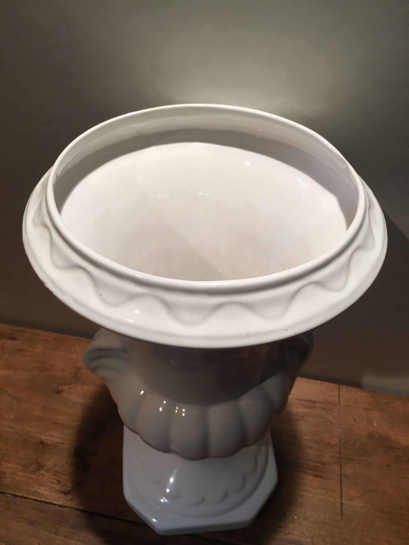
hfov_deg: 48.2
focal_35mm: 29
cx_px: 204
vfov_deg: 61.7
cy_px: 272
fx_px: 457
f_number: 2.2
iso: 32
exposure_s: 1/33
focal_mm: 4.15
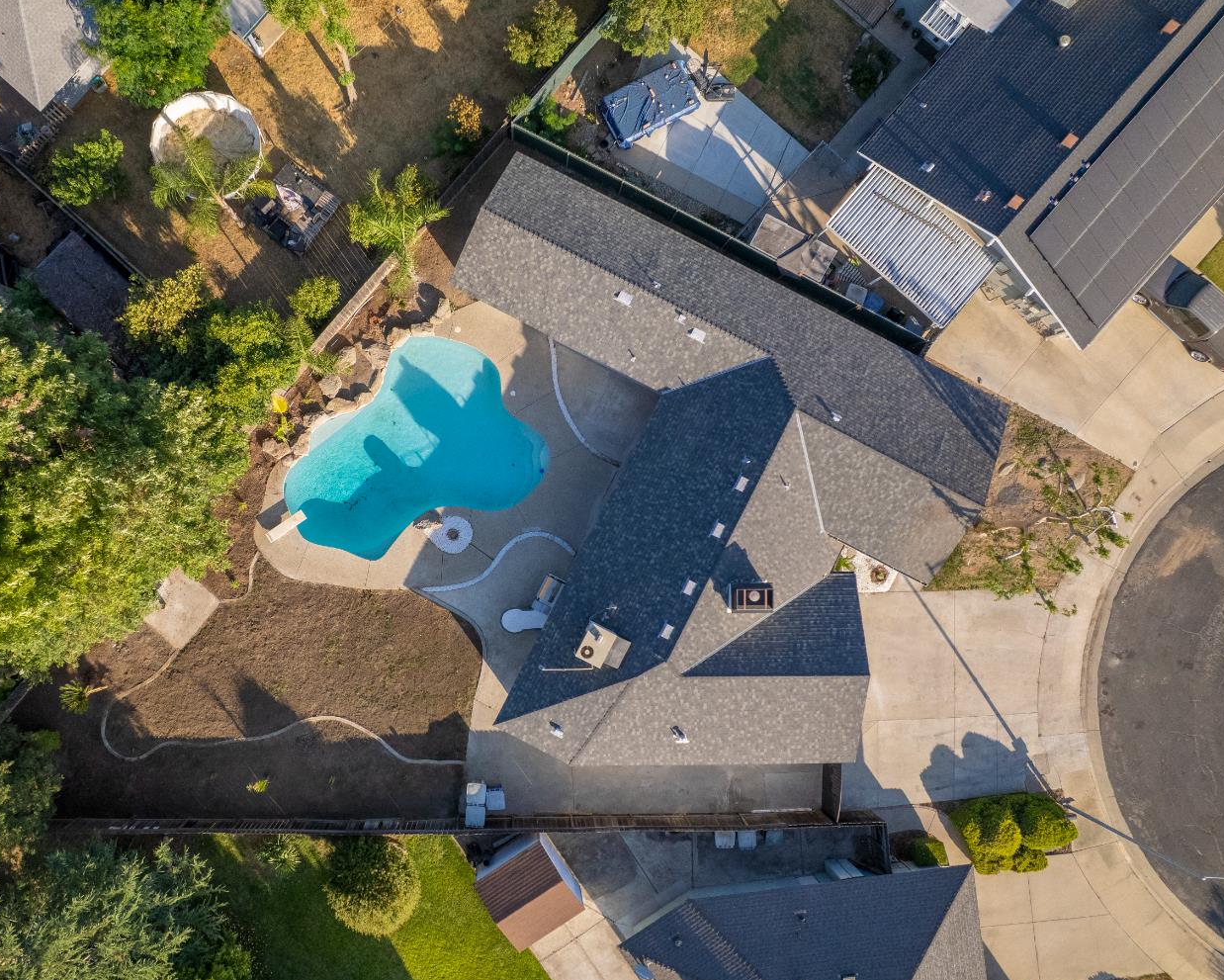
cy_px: 492
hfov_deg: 67.6
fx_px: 906
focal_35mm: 25
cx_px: 506
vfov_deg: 56.8
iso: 400
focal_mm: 8.38
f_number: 2.8
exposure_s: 1/100
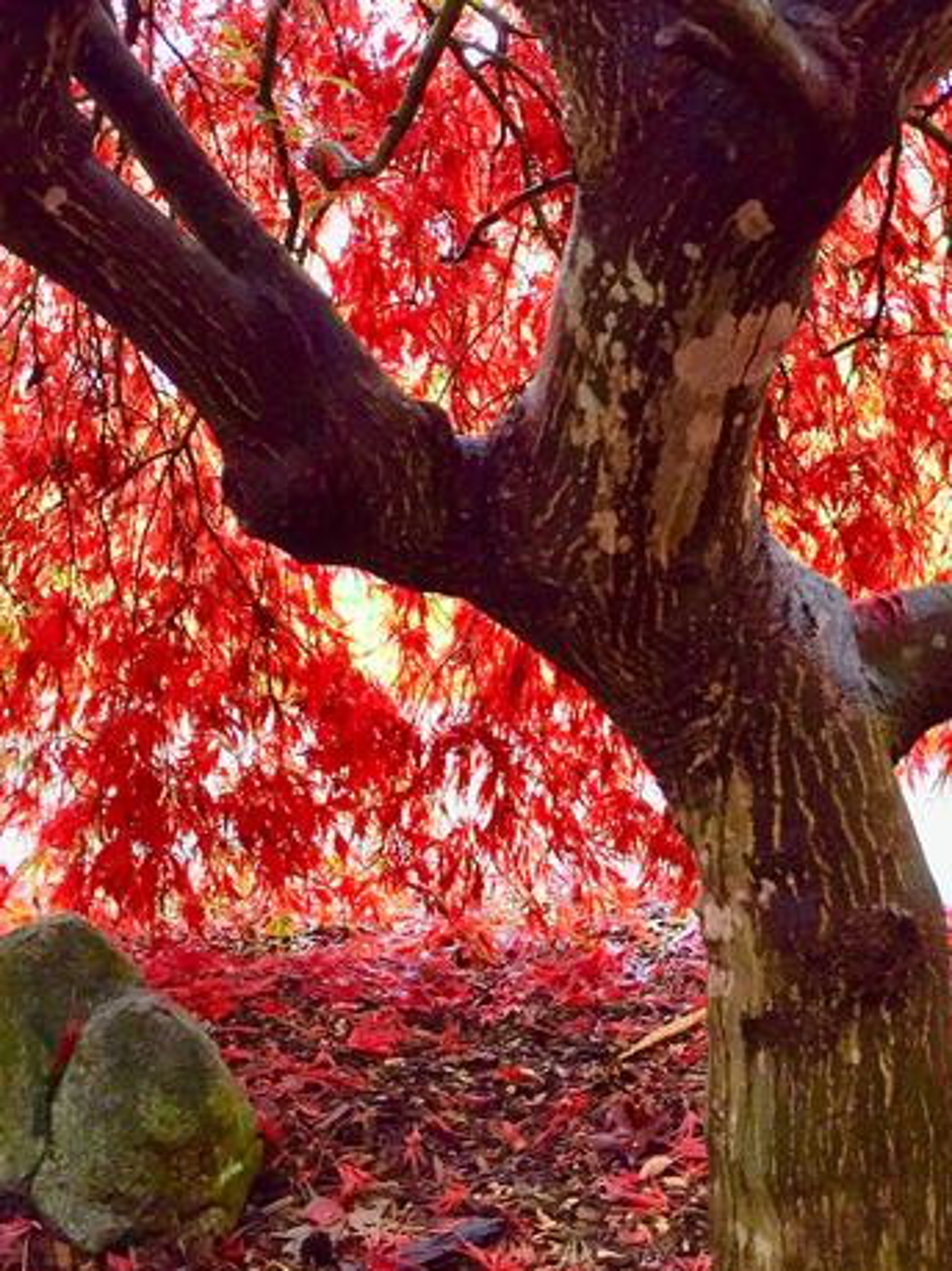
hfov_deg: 24.6
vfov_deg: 32.0
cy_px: 295
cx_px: 703
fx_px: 2164
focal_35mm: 59
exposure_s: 1/30
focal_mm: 4.15
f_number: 2.2
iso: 40
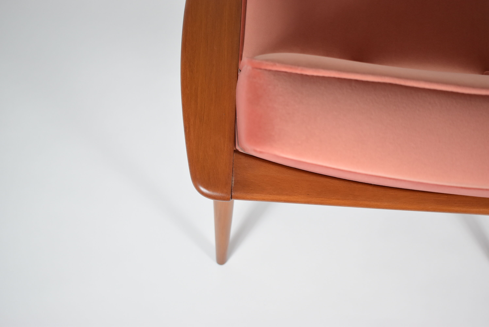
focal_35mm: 48
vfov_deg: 28.1
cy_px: 164
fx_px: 652
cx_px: 244
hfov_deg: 41.1
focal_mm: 32
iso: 900
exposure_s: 1/125
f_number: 4.5
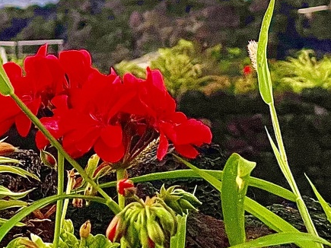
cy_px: 1
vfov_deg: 7.2
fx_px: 1969
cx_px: -11
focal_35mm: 206
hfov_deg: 9.5
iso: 125
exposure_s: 1/50
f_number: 2.2
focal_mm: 7.5
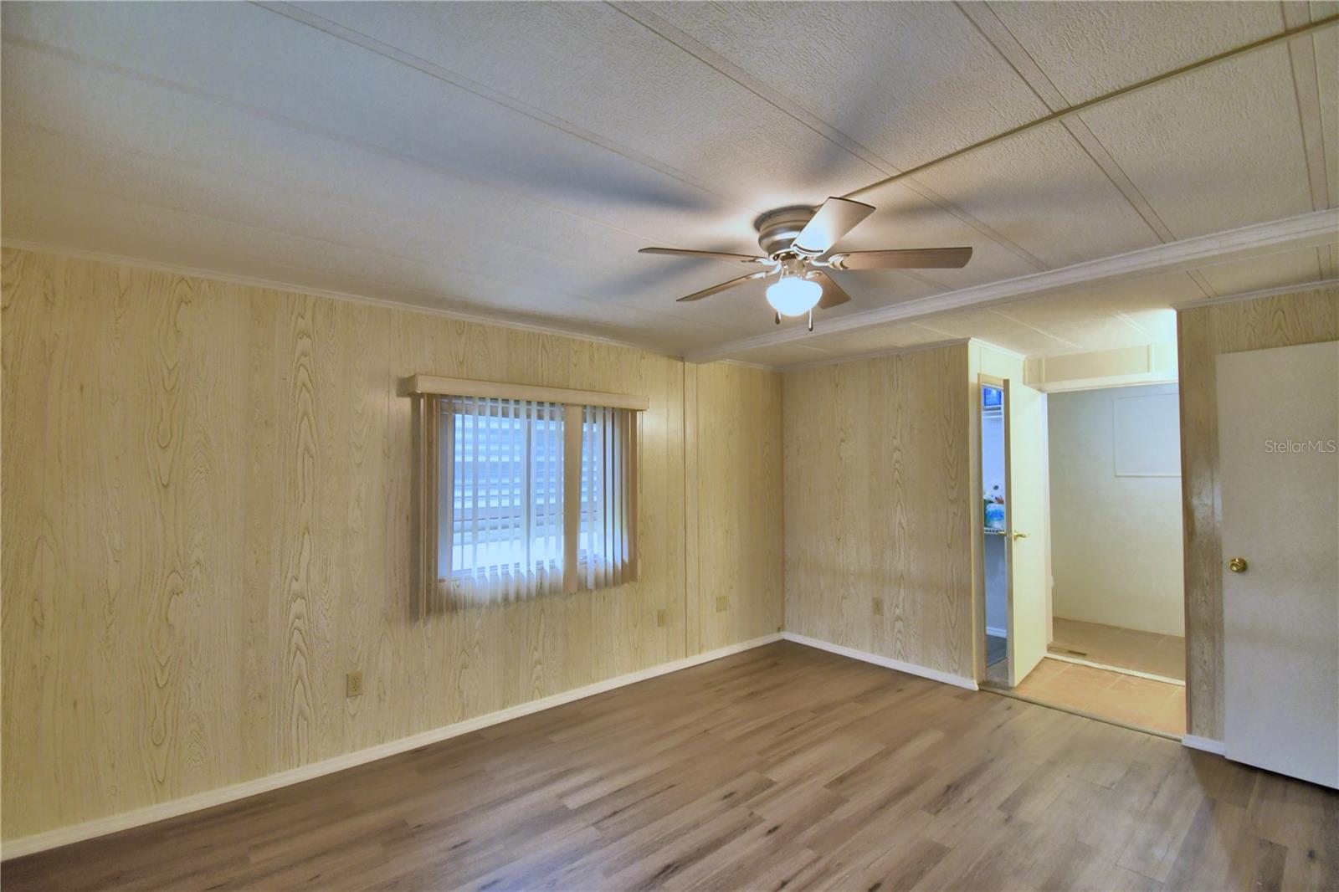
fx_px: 558
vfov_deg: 77.3
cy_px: 446
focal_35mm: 15
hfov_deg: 100.4
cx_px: 670
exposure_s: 1/30
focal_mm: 10
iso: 640
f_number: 4.5
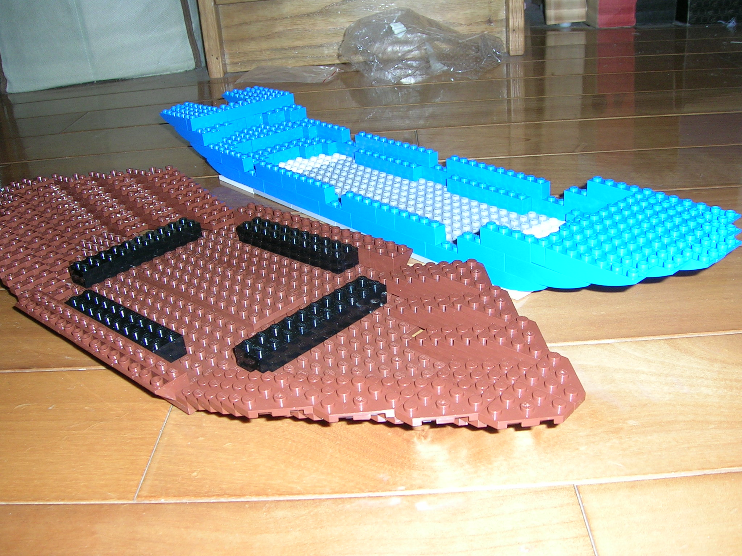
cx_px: 371
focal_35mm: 36
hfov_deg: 51.4
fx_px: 772
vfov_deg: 39.7
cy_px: 278
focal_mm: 5.5
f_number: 4.8
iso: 67
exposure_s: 1/60.1
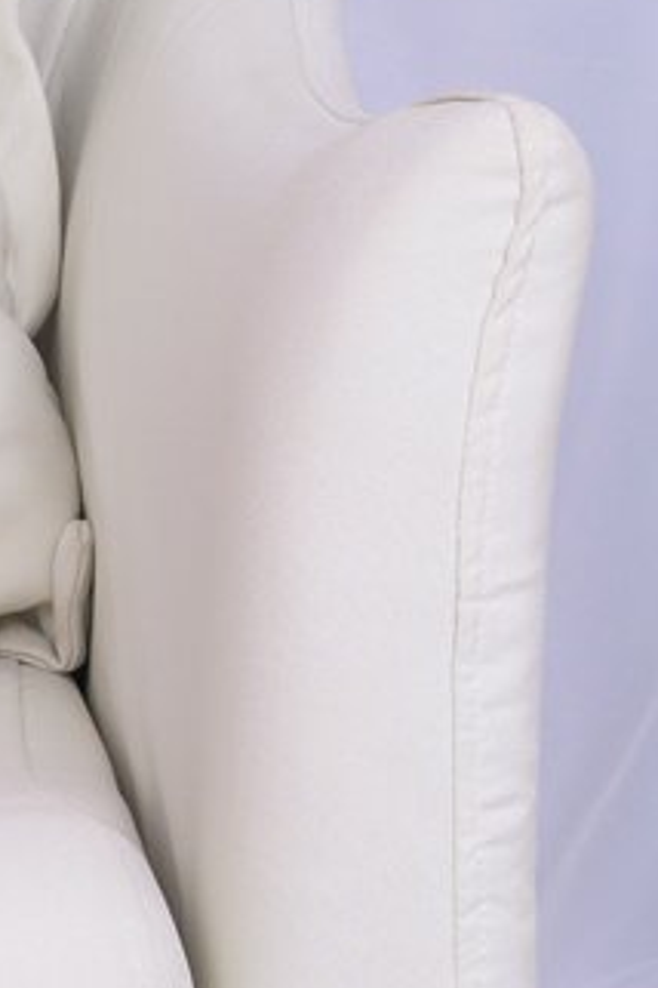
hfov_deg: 5.6
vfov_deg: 8.9
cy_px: 542
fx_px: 6333
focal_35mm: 231
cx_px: -1132
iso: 500
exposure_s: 1/160
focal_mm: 38
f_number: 8
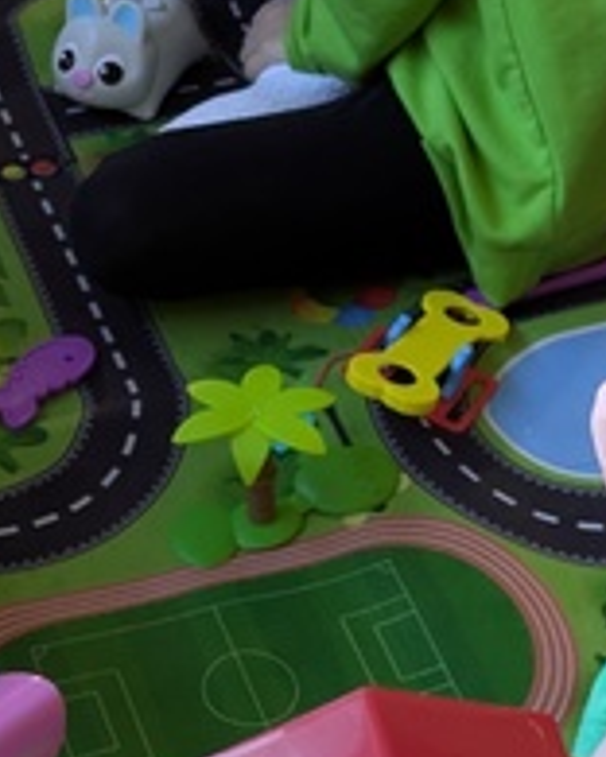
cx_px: 231
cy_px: 225
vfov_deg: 15.0
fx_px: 2870
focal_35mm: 128
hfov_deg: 12.0
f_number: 1.89
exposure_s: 1/60
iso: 240
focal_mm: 5.43
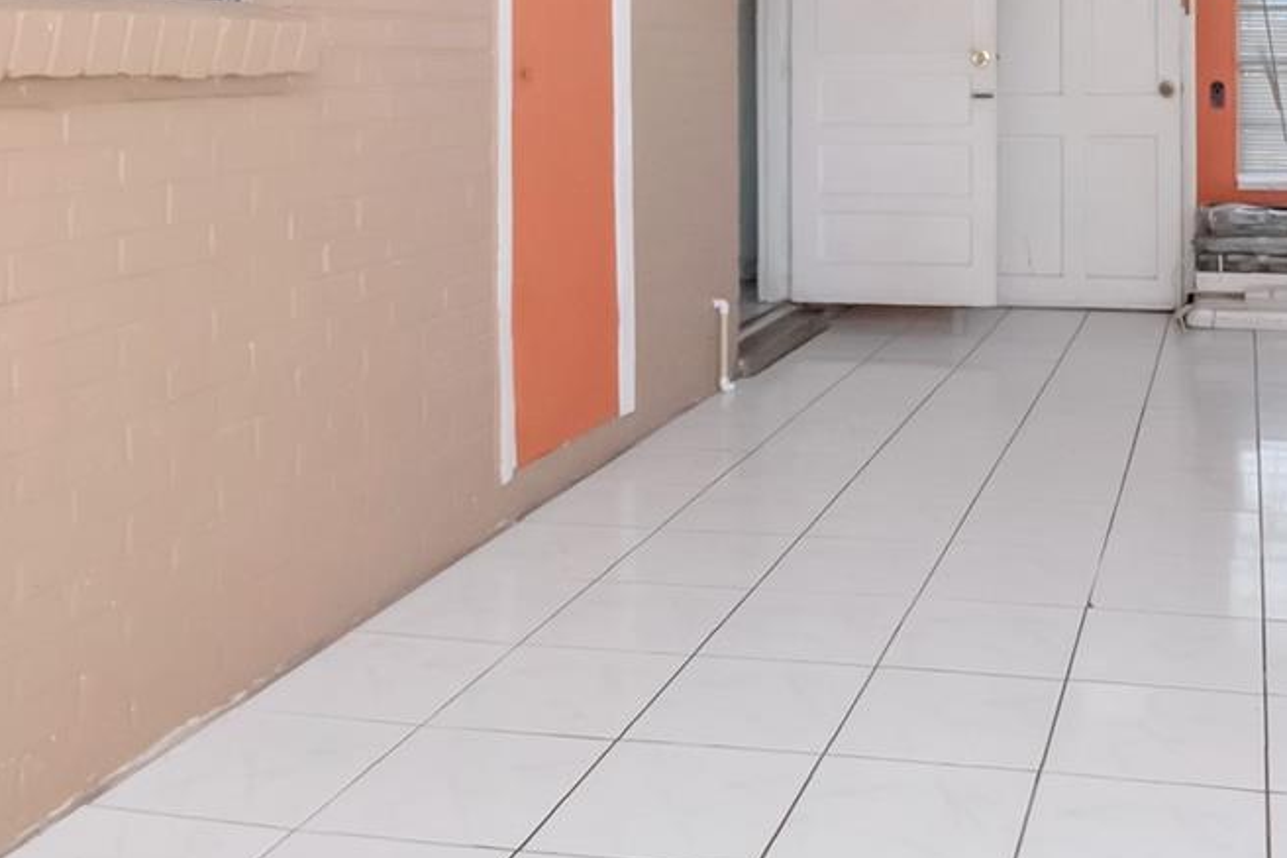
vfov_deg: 31.4
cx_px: 965
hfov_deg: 46.5
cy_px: 61
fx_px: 1437
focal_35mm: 40
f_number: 16
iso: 1250
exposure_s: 1/40
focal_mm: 11
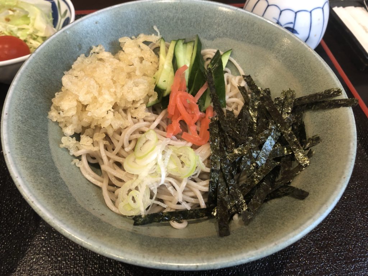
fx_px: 298
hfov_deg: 63.4
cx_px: 184
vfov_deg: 49.7
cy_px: 138
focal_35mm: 28
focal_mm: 3.99
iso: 40
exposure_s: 1/17
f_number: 1.8
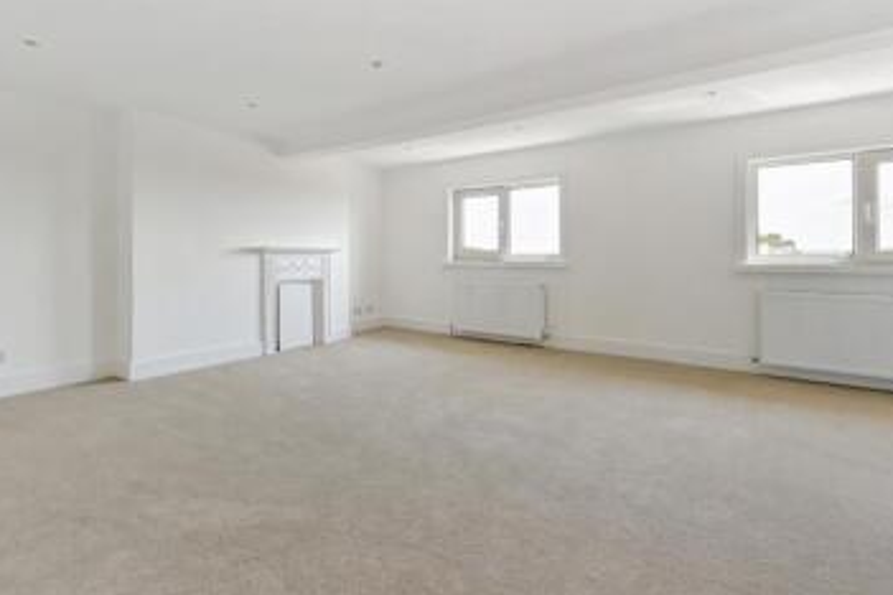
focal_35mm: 19
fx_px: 471
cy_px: 271
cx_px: 377
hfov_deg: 86.2
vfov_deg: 64.4
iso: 200
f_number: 9
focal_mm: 14
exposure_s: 1/25
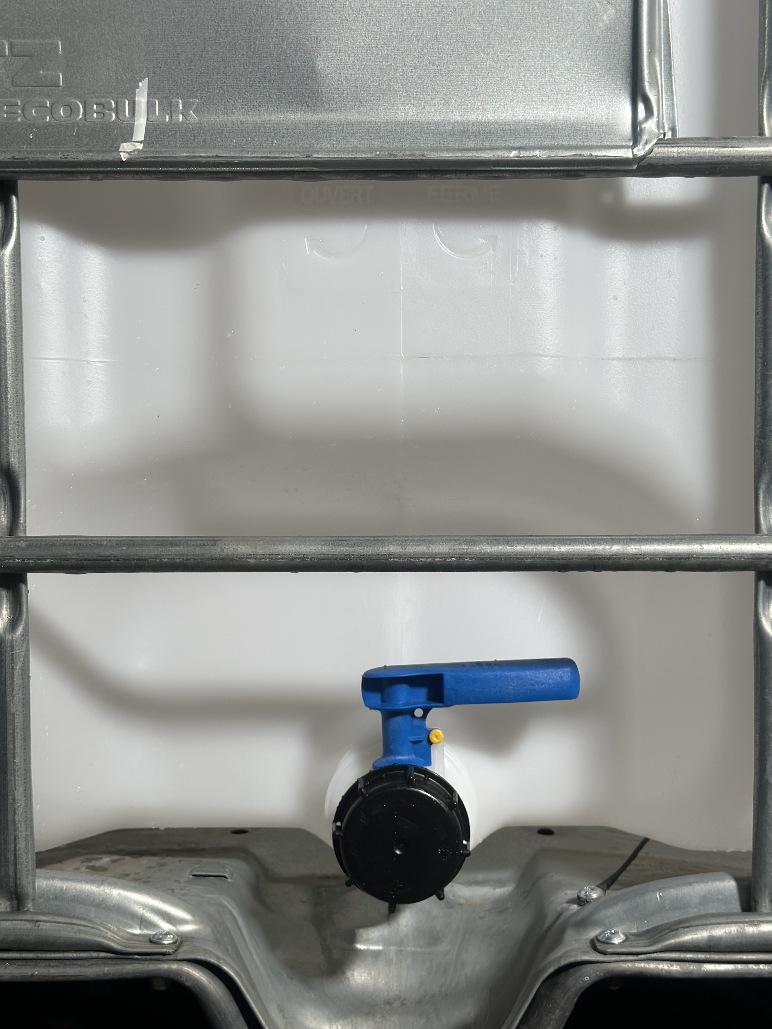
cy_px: 514
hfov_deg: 30.3
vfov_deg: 39.7
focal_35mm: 48
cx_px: 386
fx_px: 1427
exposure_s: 1/50
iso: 100
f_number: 1.78
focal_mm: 6.86
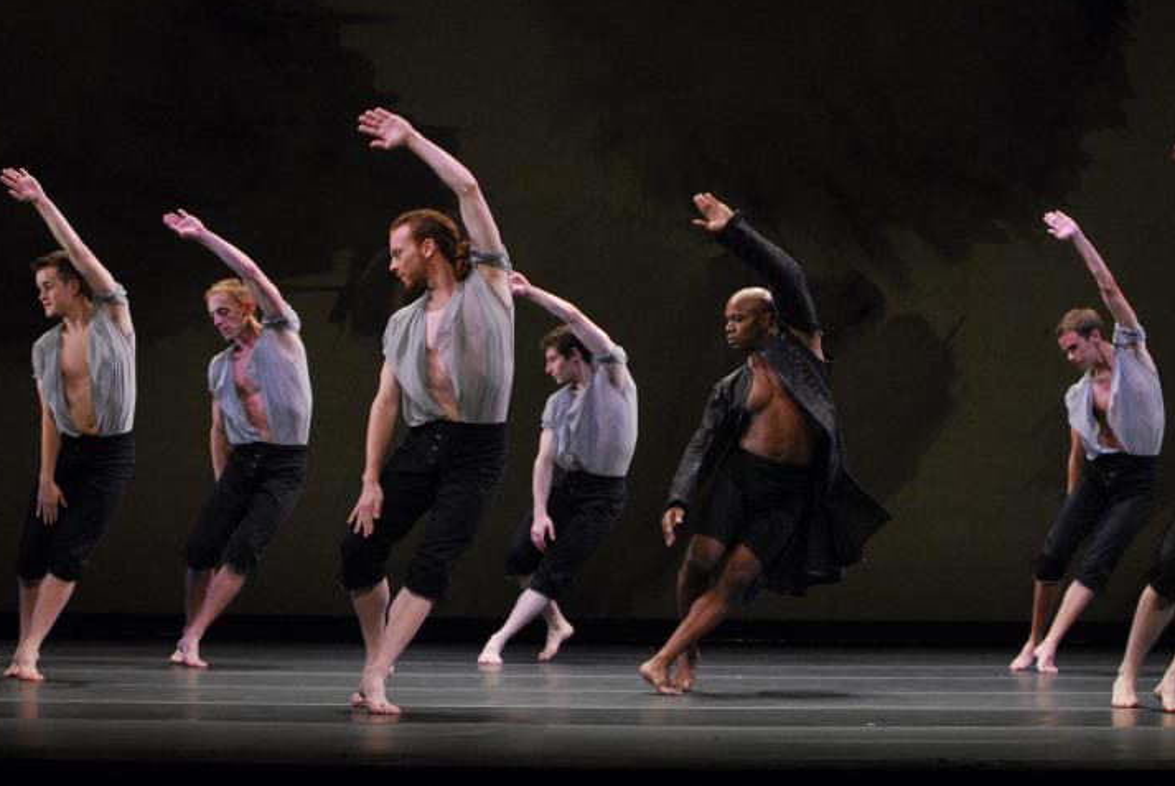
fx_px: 4182
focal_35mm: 128
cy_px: 373
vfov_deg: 10.7
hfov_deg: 16.0
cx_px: 550
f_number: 2.8
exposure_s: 1/125
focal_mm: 80
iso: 1000
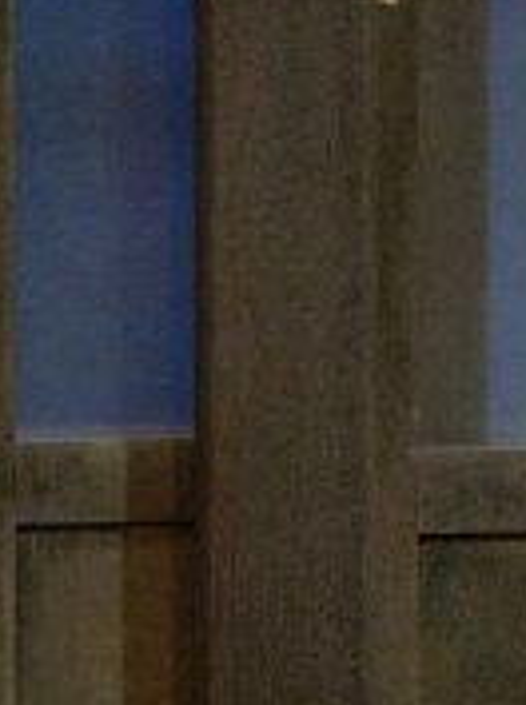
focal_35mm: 305
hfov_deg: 4.7
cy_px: 978
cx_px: 1435
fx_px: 6202
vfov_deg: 6.4
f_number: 8
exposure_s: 1/250
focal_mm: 70
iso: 12800
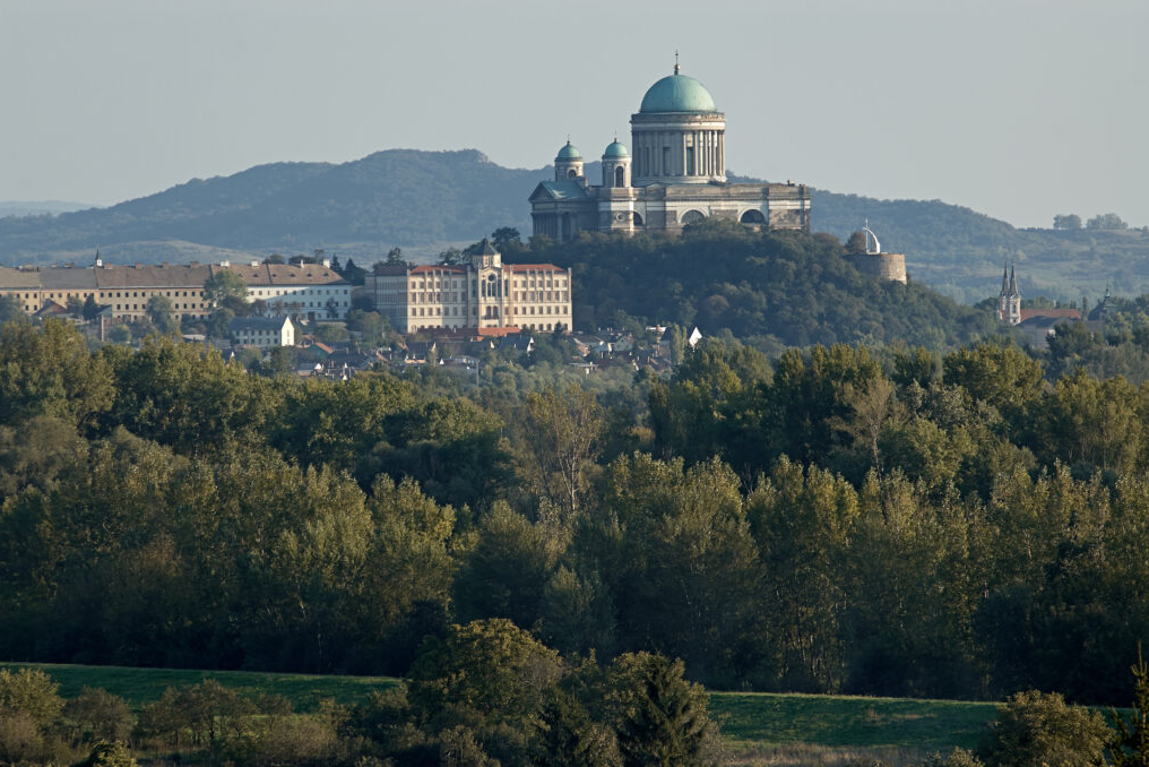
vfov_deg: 4.6
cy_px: 383
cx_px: 572
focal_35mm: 302
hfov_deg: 6.8
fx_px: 9641
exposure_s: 1/250
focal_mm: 200
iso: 200
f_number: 5.6
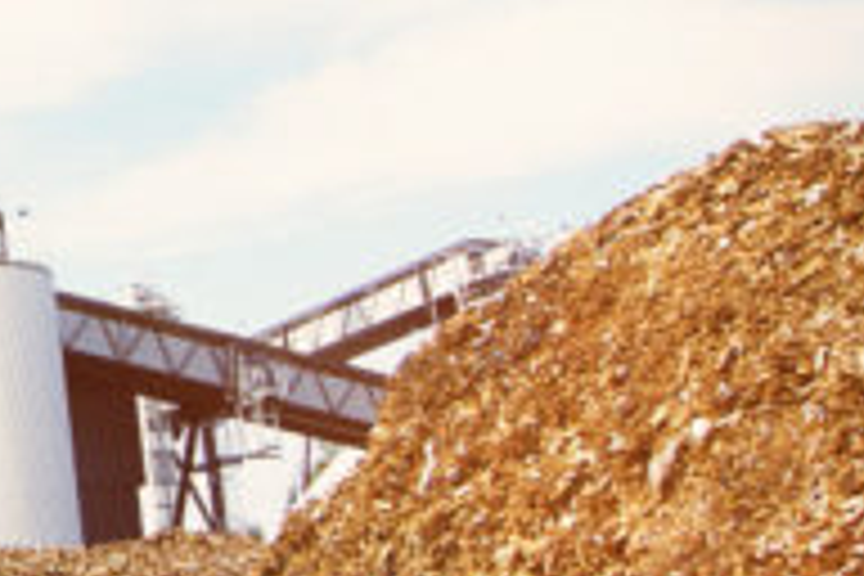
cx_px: -504
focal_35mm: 96
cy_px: 212
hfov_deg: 18.4
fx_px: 2304
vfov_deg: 14.2
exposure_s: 1/100
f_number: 11
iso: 100
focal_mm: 16
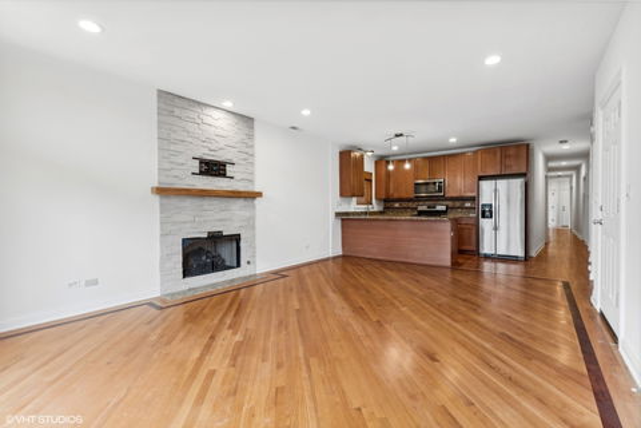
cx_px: 320
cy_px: 214
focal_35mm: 16
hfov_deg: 96.7
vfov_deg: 73.7
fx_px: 285
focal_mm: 16
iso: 320
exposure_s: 1/20
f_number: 8
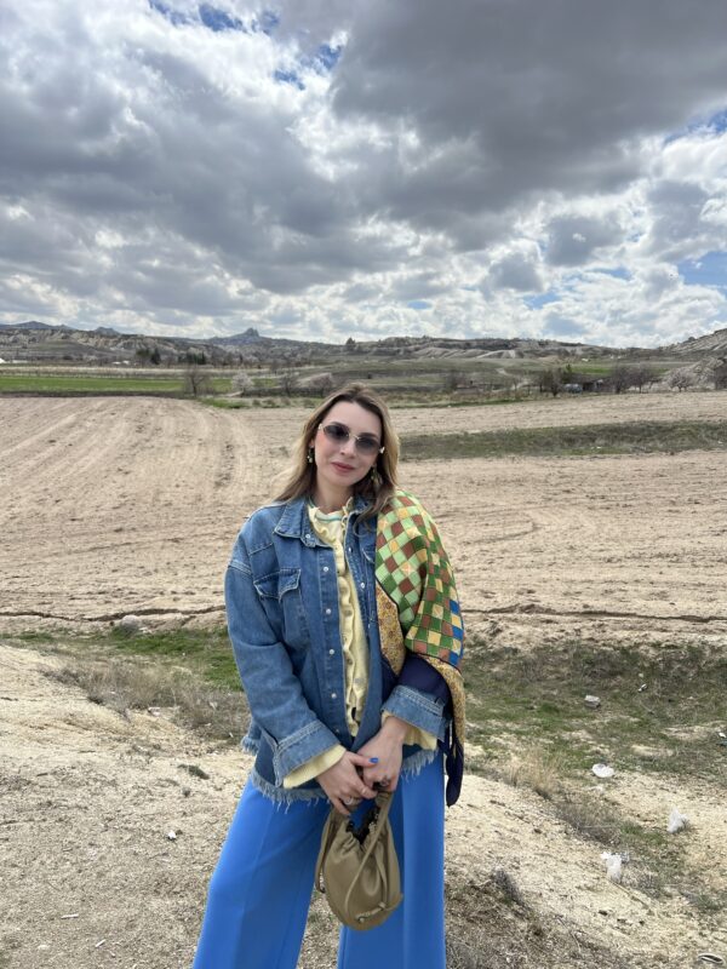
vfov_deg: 67.3
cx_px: 364
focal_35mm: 26
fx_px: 728
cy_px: 484
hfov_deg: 53.1
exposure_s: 1/5587
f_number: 1.5
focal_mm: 5.7
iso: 50
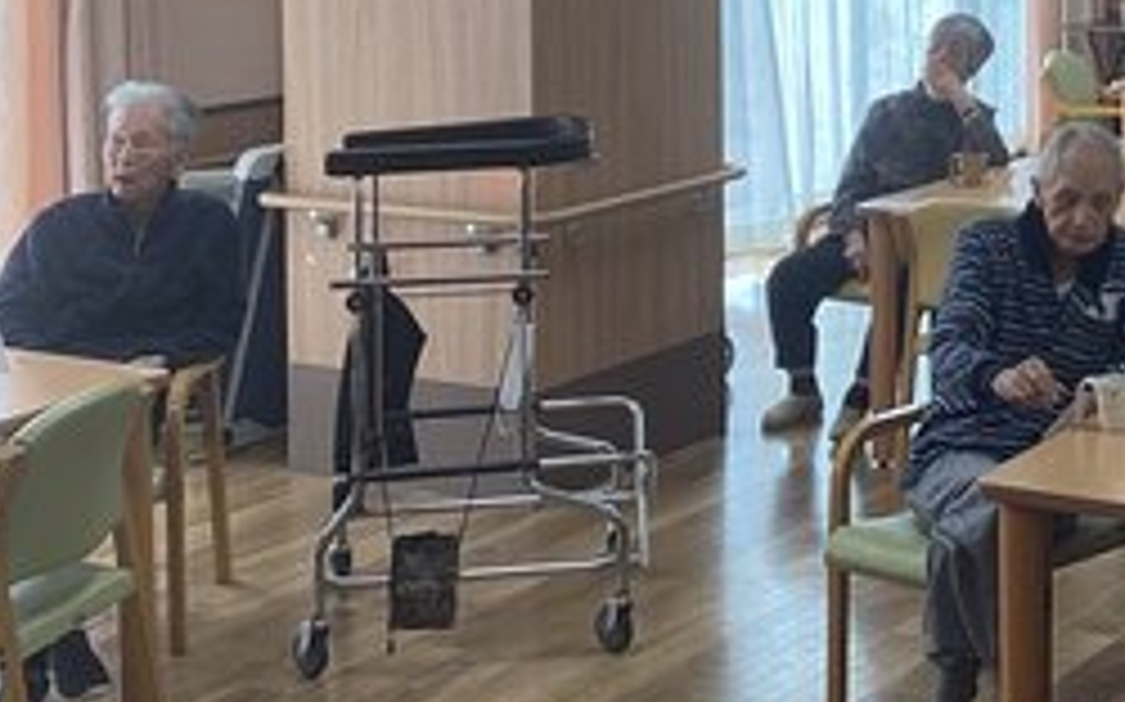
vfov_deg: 16.0
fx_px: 2421
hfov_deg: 25.0
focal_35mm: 79
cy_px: -94
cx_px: 1107
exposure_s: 1/100
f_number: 2.4
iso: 32
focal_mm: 3.3
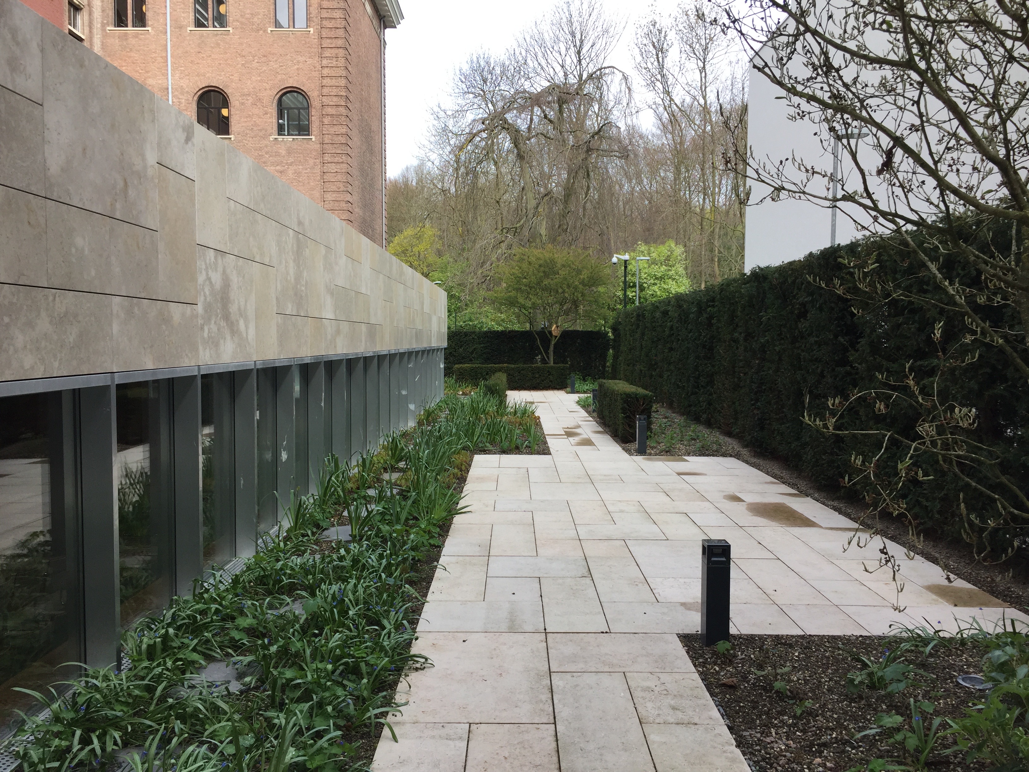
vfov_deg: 48.2
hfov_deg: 61.7
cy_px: 386
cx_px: 514
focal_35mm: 29
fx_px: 862
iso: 32
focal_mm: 4.15
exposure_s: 1/501
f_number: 2.2
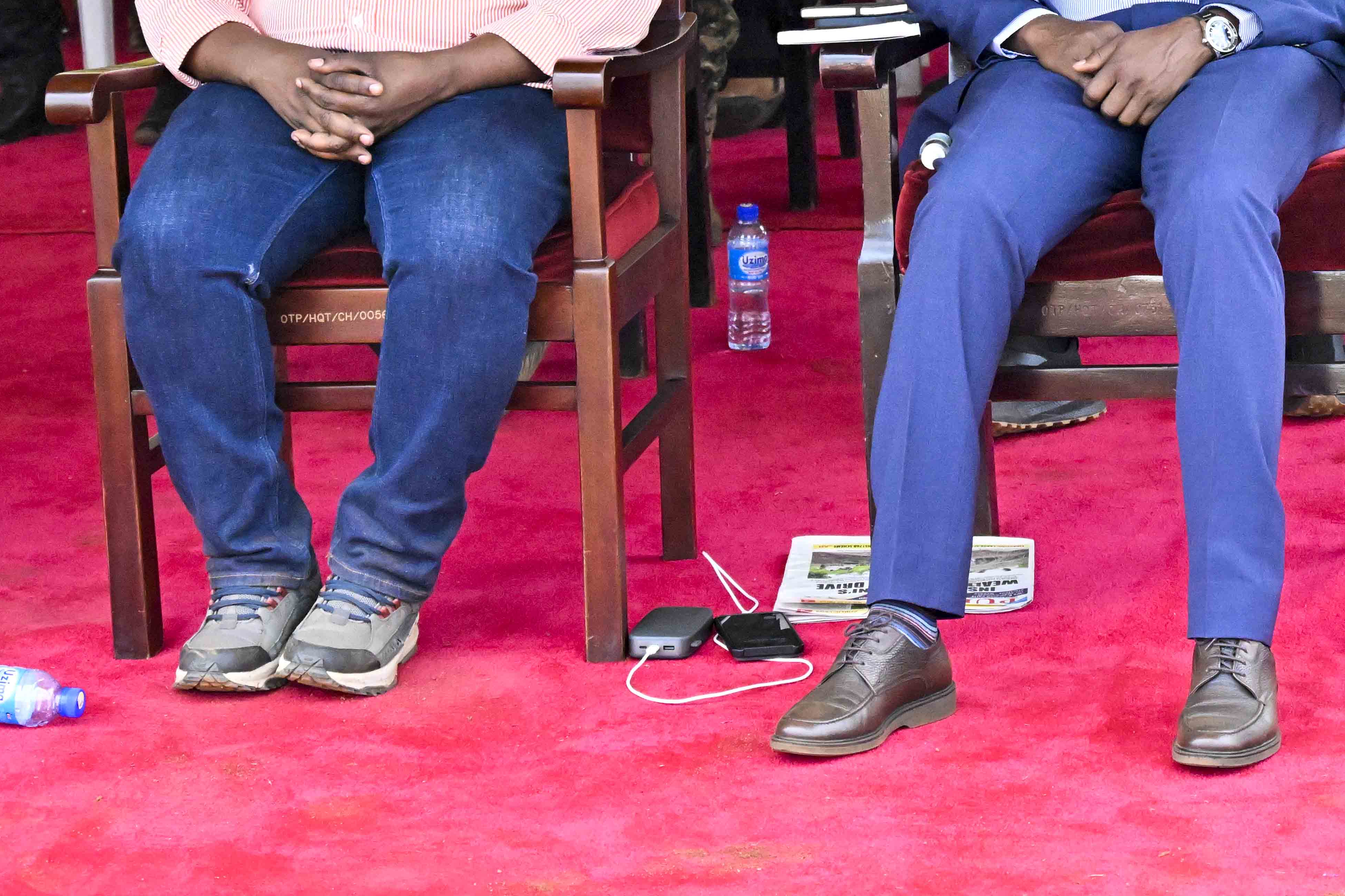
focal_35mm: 134
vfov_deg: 10.2
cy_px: 21
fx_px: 5006
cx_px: 1163
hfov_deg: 15.2
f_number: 7.1
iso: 9000
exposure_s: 1/1600
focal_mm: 63
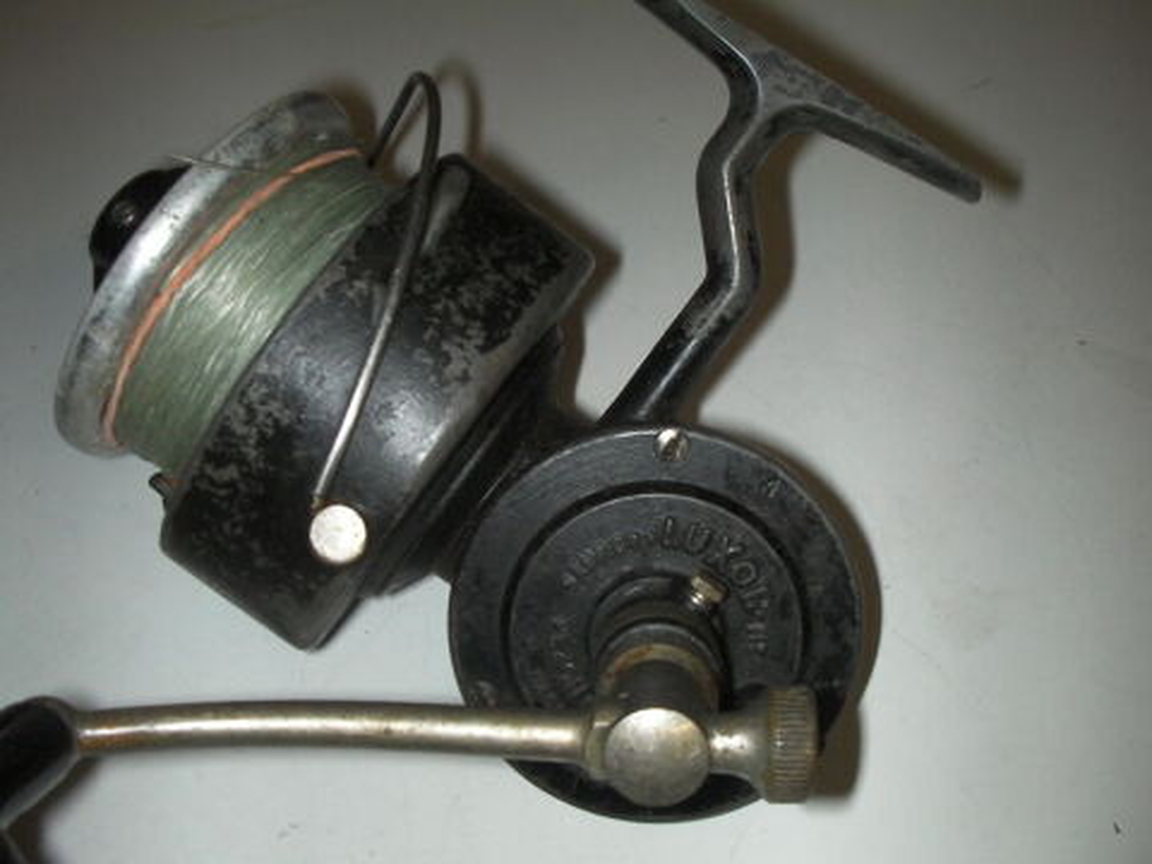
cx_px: 576
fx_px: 1265
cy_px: 432
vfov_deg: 37.7
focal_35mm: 38
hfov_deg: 49.0
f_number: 5.6
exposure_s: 1/30
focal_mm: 6.3
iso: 200
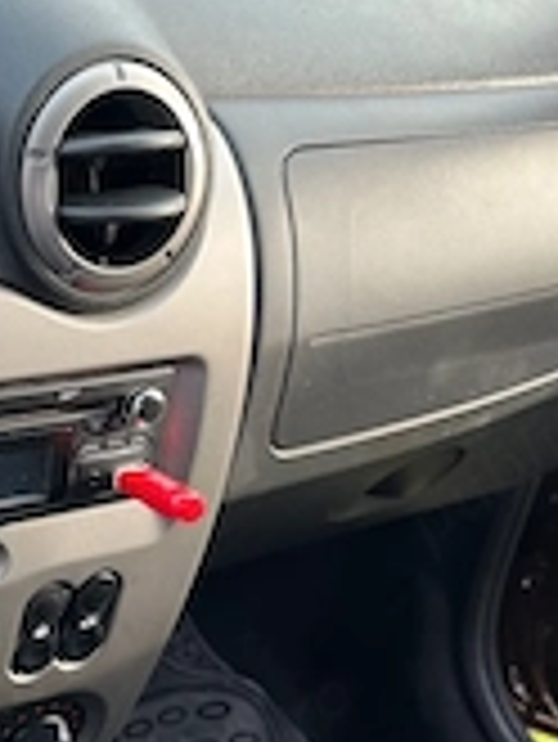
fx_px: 1352
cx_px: -54
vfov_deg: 30.5
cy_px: 490
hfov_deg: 22.1
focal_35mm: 63
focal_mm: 5.1
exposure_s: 1/121
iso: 50
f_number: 1.6
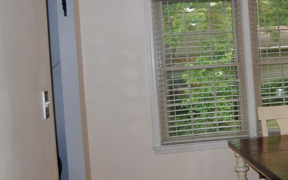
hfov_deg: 27.6
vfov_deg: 18.3
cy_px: 75
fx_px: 557
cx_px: 275
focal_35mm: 71
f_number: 3.5
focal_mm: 20
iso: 200
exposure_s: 1/60
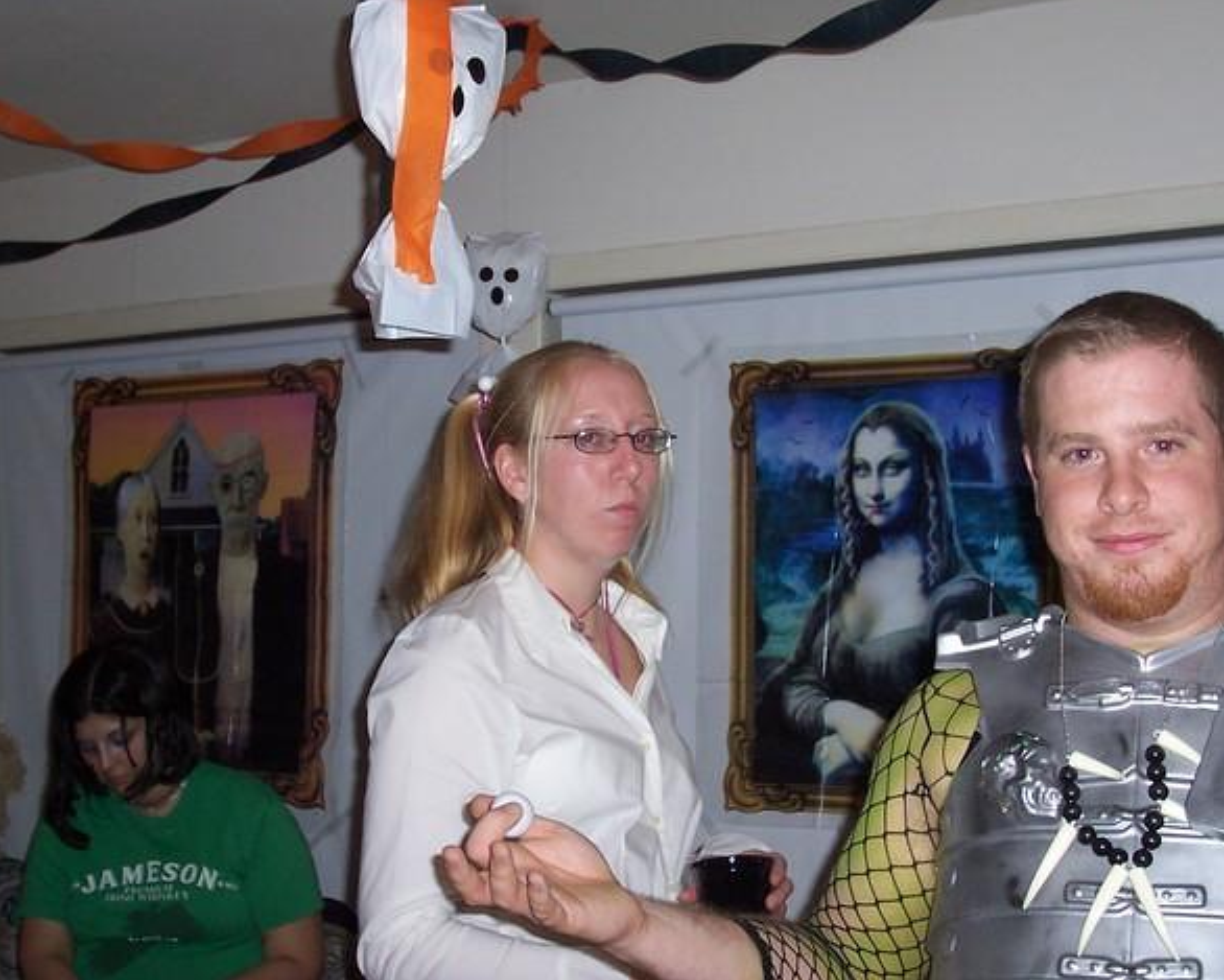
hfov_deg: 38.0
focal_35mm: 49
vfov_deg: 30.8
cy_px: 483
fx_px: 1775
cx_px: 662
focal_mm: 7
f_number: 3
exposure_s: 1/60
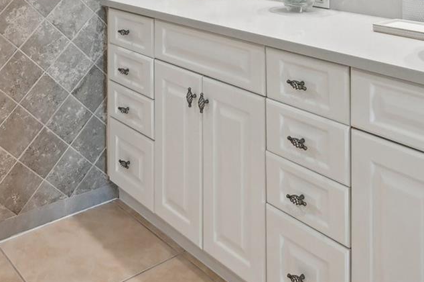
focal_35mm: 43
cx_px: 199
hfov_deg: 45.5
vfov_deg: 26.8
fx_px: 506
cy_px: -72
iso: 400
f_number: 8
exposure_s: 1/25
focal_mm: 17
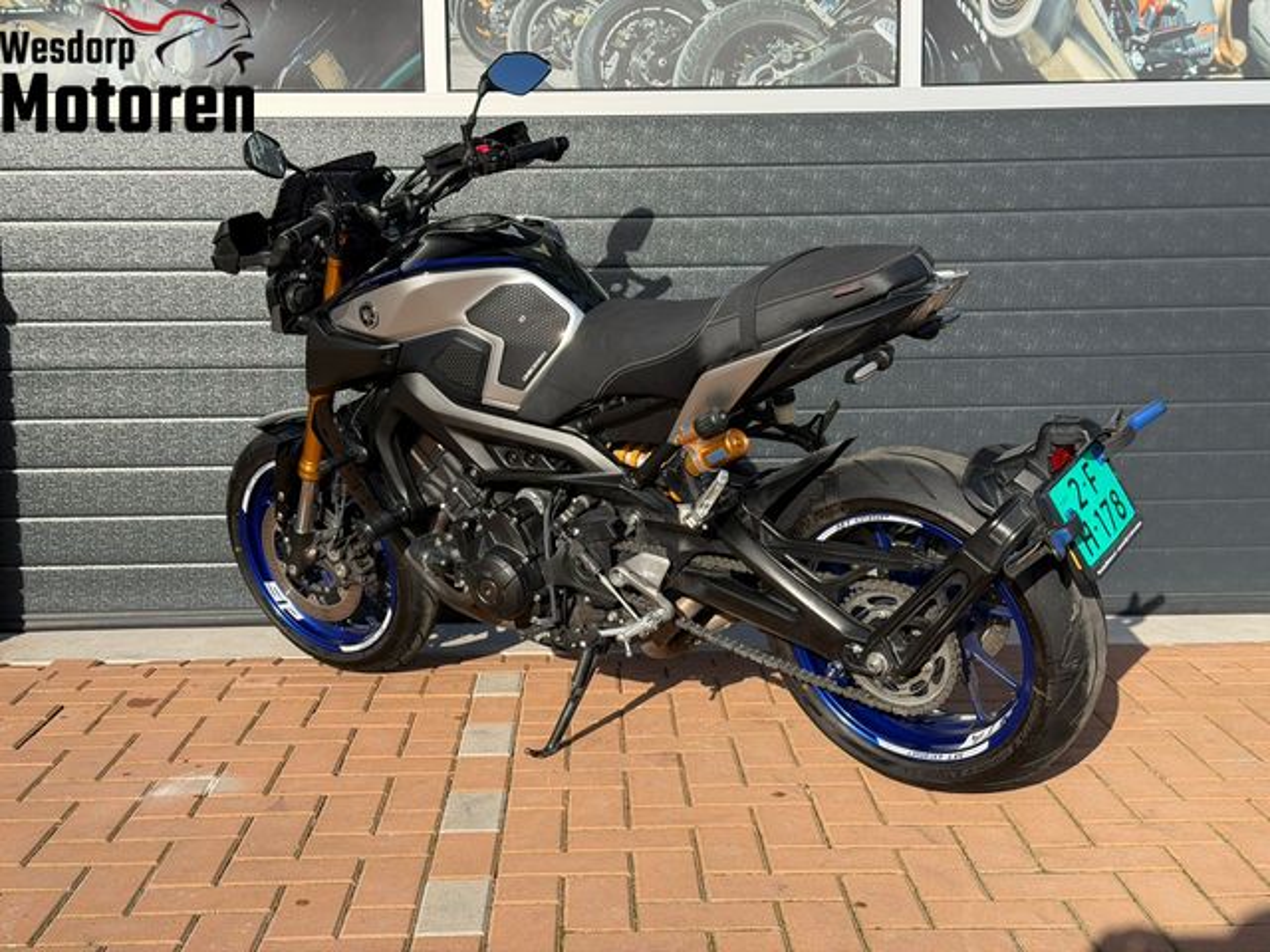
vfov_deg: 30.3
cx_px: 635
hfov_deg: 39.7
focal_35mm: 48
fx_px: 1761
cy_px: 476
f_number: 1.78
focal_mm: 6.76
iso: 64
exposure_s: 1/2762
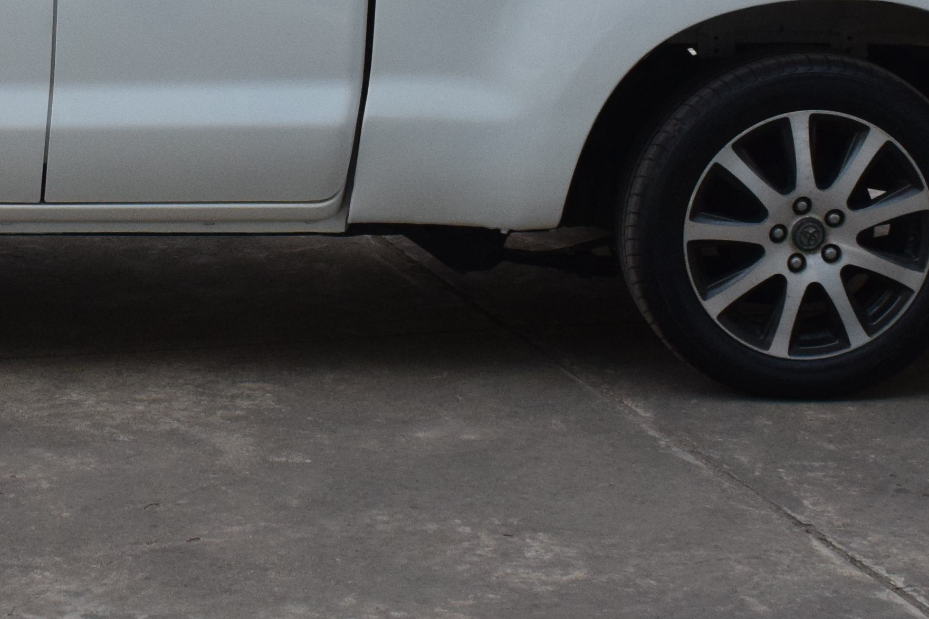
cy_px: -49
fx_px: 2374
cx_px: 124
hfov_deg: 21.7
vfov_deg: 14.5
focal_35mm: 92
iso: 1000
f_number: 13
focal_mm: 18
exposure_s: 1/640
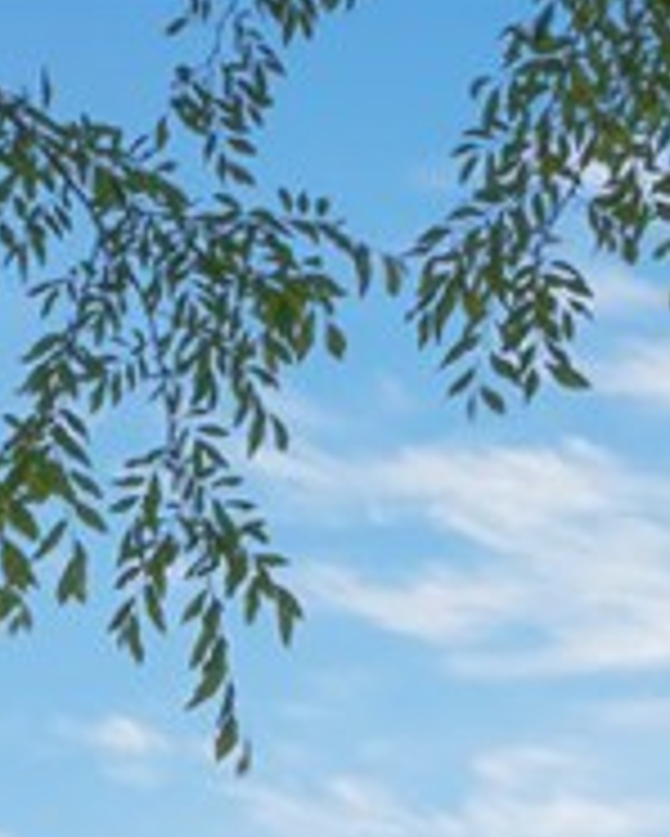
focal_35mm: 101
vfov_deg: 16.1
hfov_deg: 14.9
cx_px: -85
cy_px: 1514
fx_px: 2491
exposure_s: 1/30
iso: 100
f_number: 20
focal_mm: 13
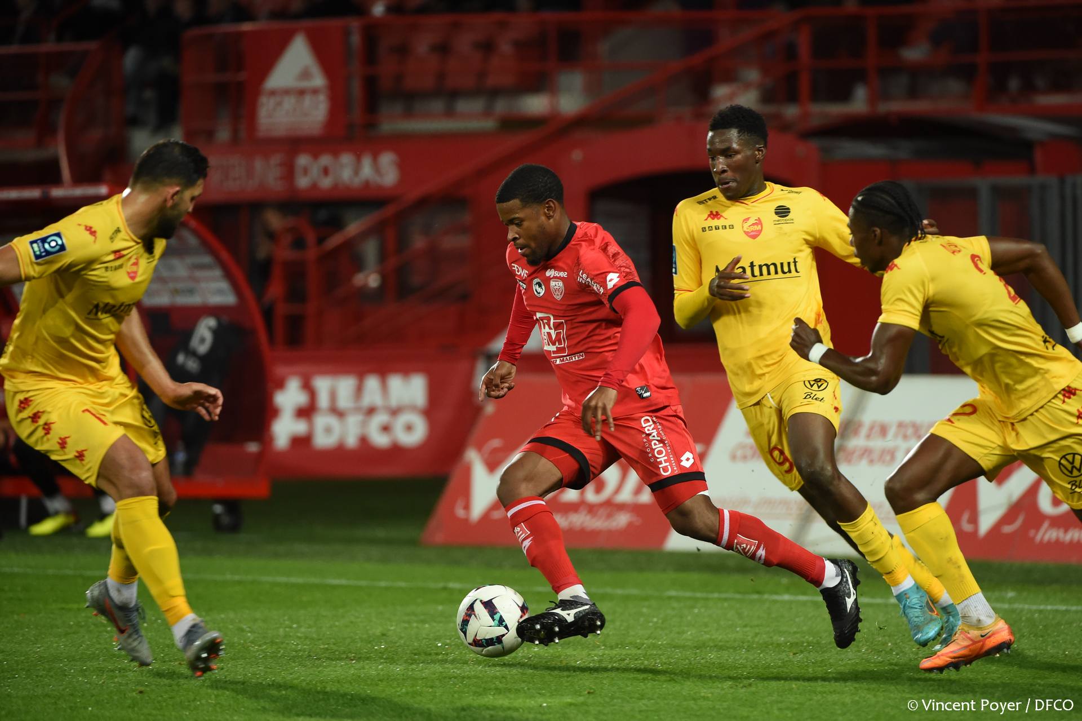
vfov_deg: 3.4
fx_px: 12018
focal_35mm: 400
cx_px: 541
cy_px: 360
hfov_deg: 5.2
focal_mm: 400
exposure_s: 1/800
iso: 3200
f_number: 4
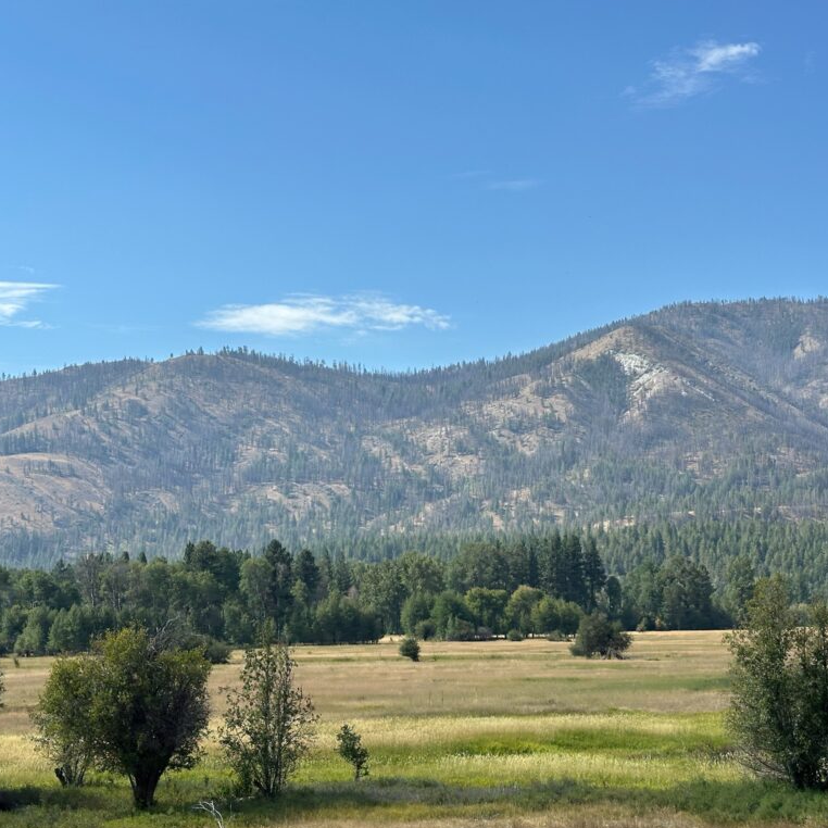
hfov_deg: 30.0
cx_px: 469
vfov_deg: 30.0
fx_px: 1543
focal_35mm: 57
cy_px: 416
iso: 64
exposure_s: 1/3731
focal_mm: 6.86
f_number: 1.78
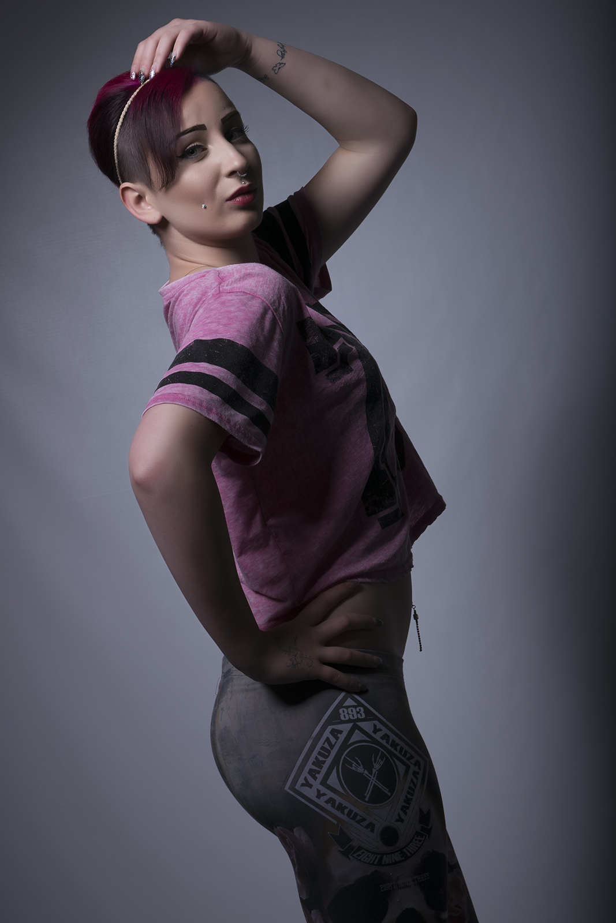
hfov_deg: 16.6
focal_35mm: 82
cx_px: 308
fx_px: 2117
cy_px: 462
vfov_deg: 24.6
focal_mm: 55
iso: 100
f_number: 13
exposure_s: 1/200
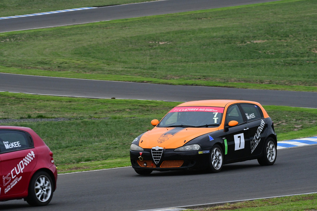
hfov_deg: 6.9
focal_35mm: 300
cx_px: 158
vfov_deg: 4.6
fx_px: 2642
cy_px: 106
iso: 2000
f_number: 10
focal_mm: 200
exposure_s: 1/640
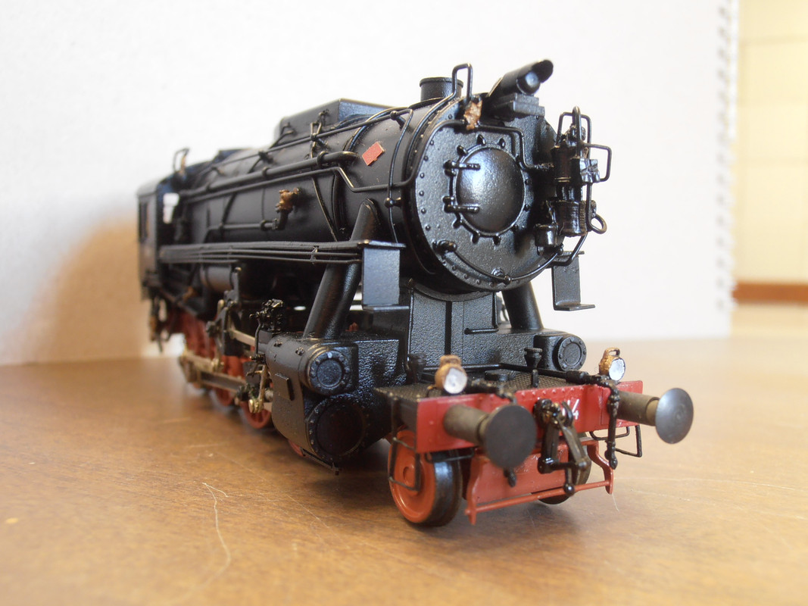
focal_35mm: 37
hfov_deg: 50.1
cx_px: 404
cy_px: 303
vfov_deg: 38.7
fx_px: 864
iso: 125
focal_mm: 6.61
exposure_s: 1/6
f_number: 3.9
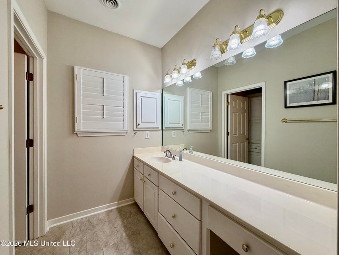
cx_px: 170
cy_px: 128
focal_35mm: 14
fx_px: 137
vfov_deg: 85.7
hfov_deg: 102.1
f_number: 2.2
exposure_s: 1/120
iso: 160
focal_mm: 2.22
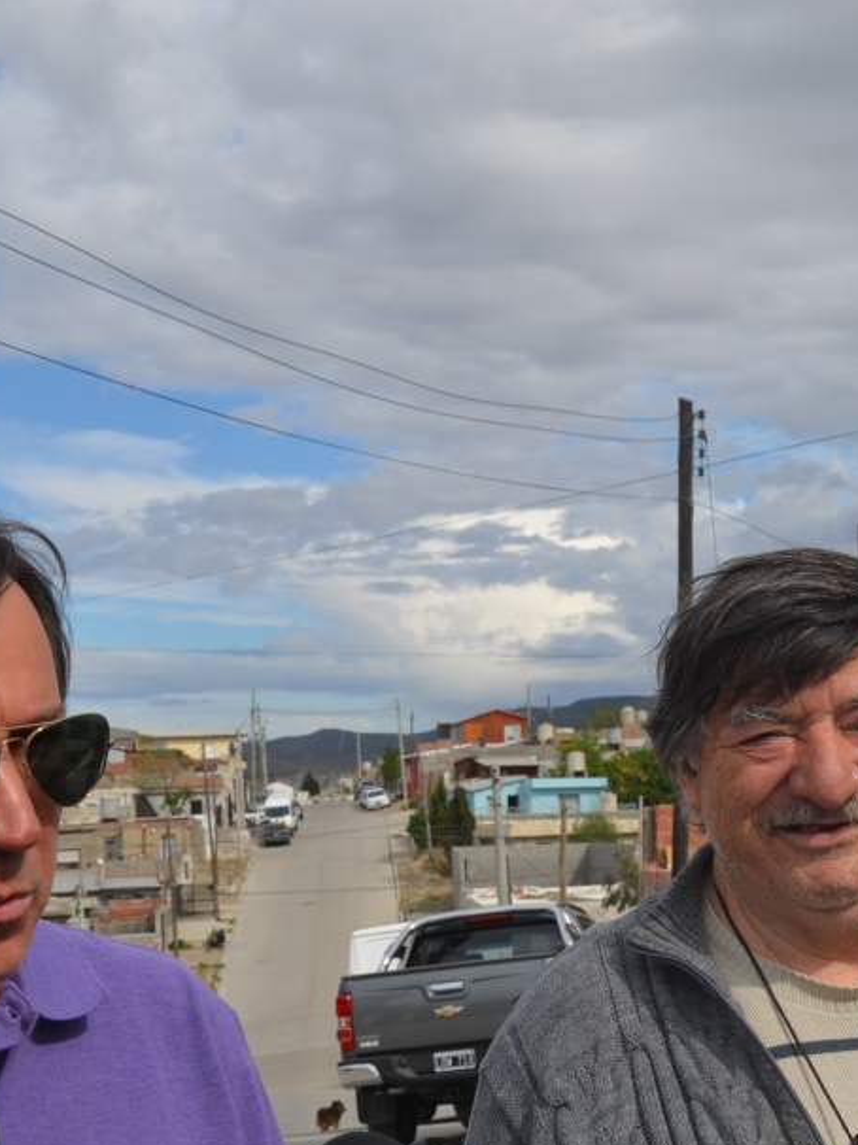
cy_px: 603
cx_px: 610
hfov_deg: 23.9
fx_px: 2011
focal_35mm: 61
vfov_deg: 31.8
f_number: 9
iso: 100
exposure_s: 1/320
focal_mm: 25
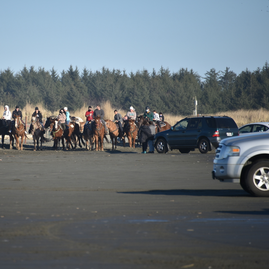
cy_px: 135
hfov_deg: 4.6
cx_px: 70
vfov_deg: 4.6
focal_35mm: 384
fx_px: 3376
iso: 140
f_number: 5.6
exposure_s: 1/640
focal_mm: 300
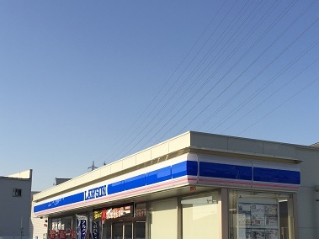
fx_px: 461
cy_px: 167
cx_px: 178
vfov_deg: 28.8
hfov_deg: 38.1
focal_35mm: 50
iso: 32
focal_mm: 4.15
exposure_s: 1/2198
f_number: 2.2
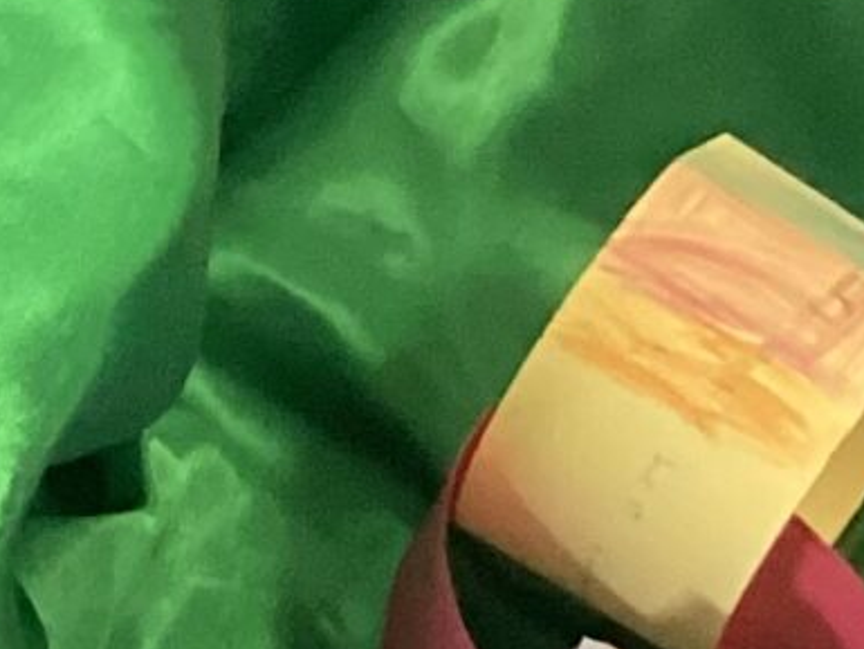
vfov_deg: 7.2
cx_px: -1519
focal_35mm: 206
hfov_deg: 8.4
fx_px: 5143
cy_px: 541
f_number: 2.4
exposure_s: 1/50
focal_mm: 3.3
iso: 250
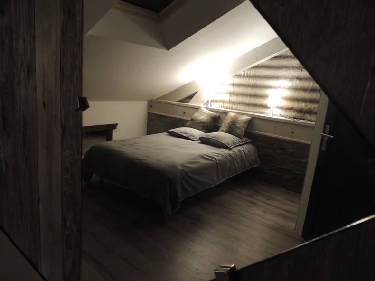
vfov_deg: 56.8
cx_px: 188
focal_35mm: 24
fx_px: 260
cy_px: 140
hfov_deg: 71.6
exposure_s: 1/8
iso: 560
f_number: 3
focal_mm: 4.3
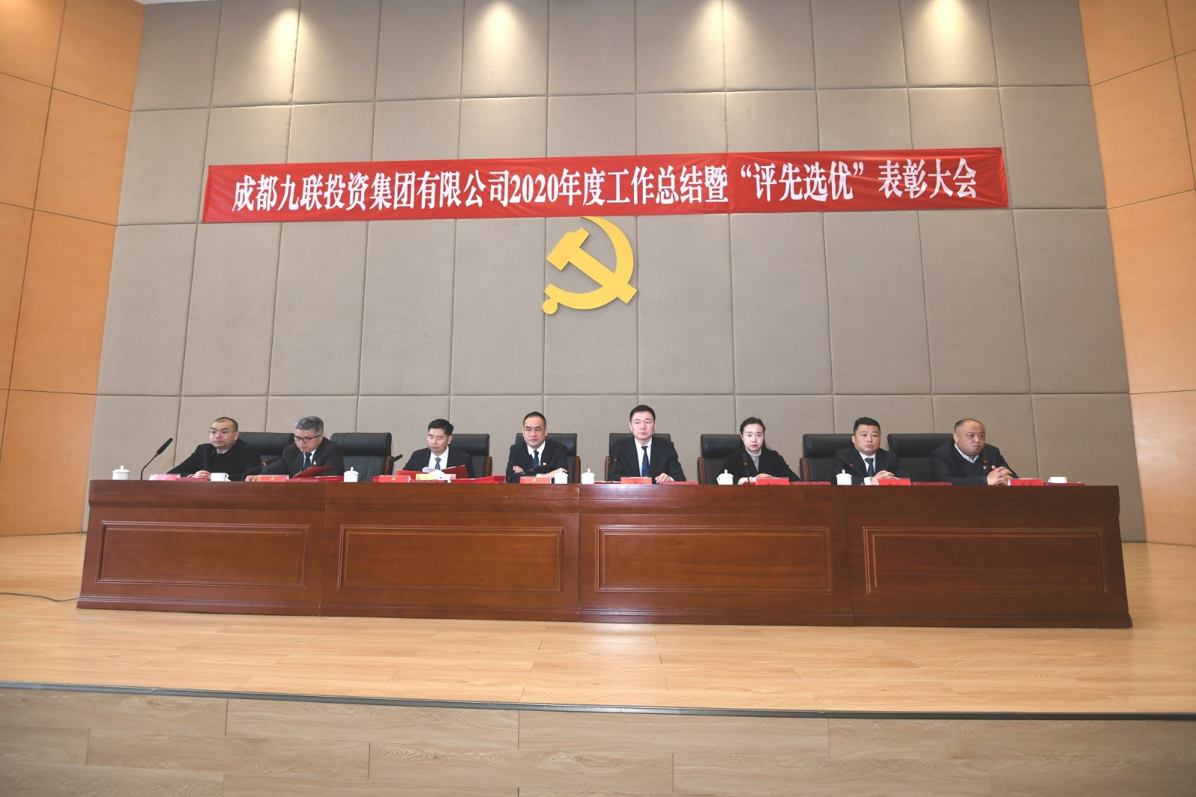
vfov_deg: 73.7
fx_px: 531
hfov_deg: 96.7
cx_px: 598
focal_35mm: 16
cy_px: 398
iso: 400
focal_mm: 16
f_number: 4.5
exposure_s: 1/60
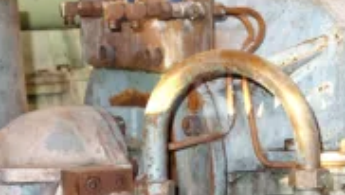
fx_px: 1338
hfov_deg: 14.1
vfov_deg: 8.1
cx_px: 461
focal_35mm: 146
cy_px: 321
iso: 320
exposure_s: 1/30
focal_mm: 15.1
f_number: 2.8
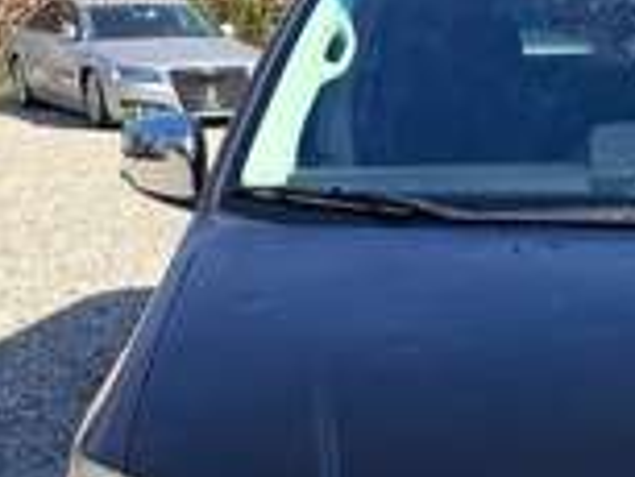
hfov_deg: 30.8
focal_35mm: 54
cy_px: 282
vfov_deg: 27.0
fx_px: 991
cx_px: 735
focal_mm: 5.54
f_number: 1.8
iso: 50
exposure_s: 1/1418
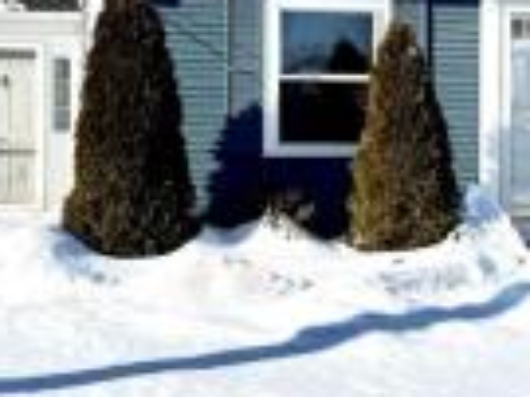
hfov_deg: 27.4
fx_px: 1086
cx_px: 322
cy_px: 130
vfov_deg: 20.6
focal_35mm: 71
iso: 80
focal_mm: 6.76
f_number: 1.78
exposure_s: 1/14286
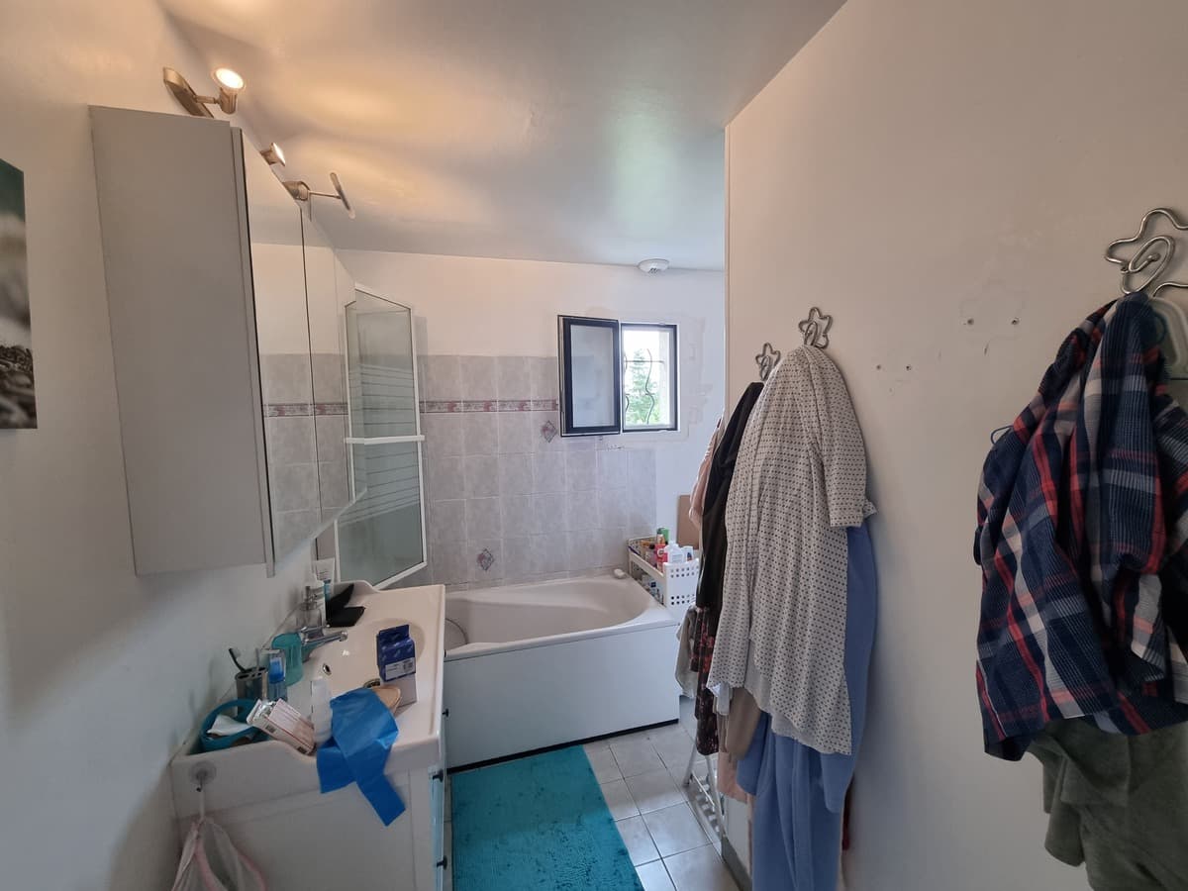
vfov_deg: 89.9
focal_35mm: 13
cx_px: 594
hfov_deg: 106.2
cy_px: 446
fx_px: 446
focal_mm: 2.2
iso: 250
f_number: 2.2
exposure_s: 1/50
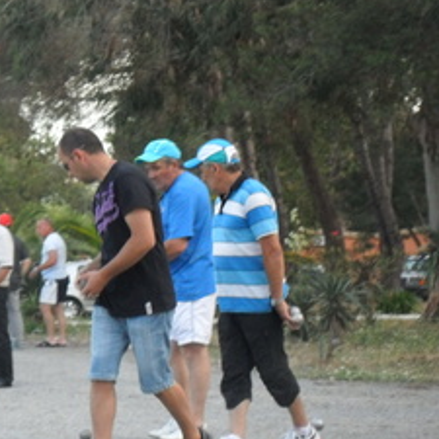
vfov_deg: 9.6
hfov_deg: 9.5
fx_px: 2626
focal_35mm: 183
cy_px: 252
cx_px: 109
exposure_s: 1/60
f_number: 5.4
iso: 200
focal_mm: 21
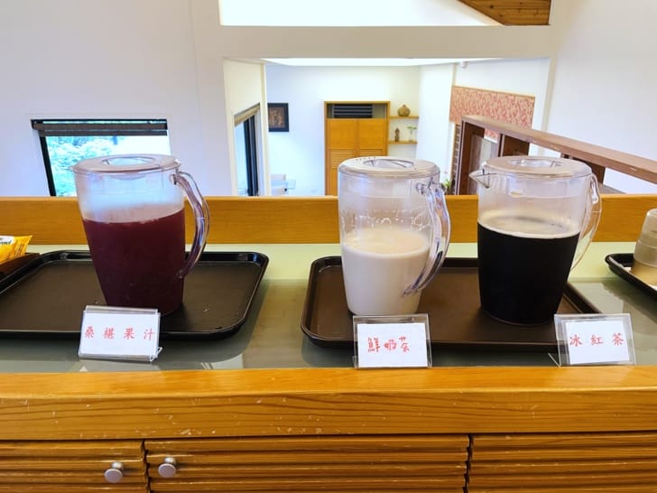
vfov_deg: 53.1
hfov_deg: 67.3
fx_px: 493
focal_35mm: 26
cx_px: 328
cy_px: 246
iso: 160
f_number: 1.6
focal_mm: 4.2
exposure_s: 1/60
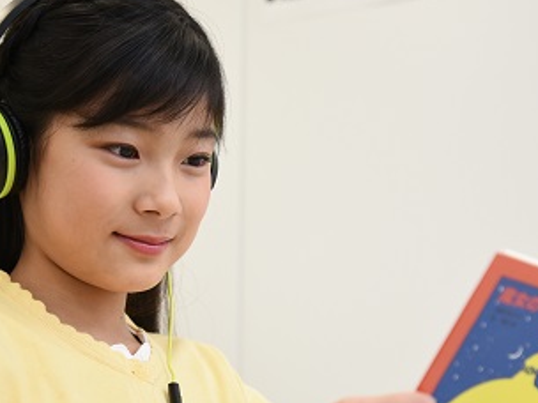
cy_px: 263
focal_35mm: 91
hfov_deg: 21.5
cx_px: 274
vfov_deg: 16.2
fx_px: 1414
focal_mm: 48
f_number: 4.2
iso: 400
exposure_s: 1/100
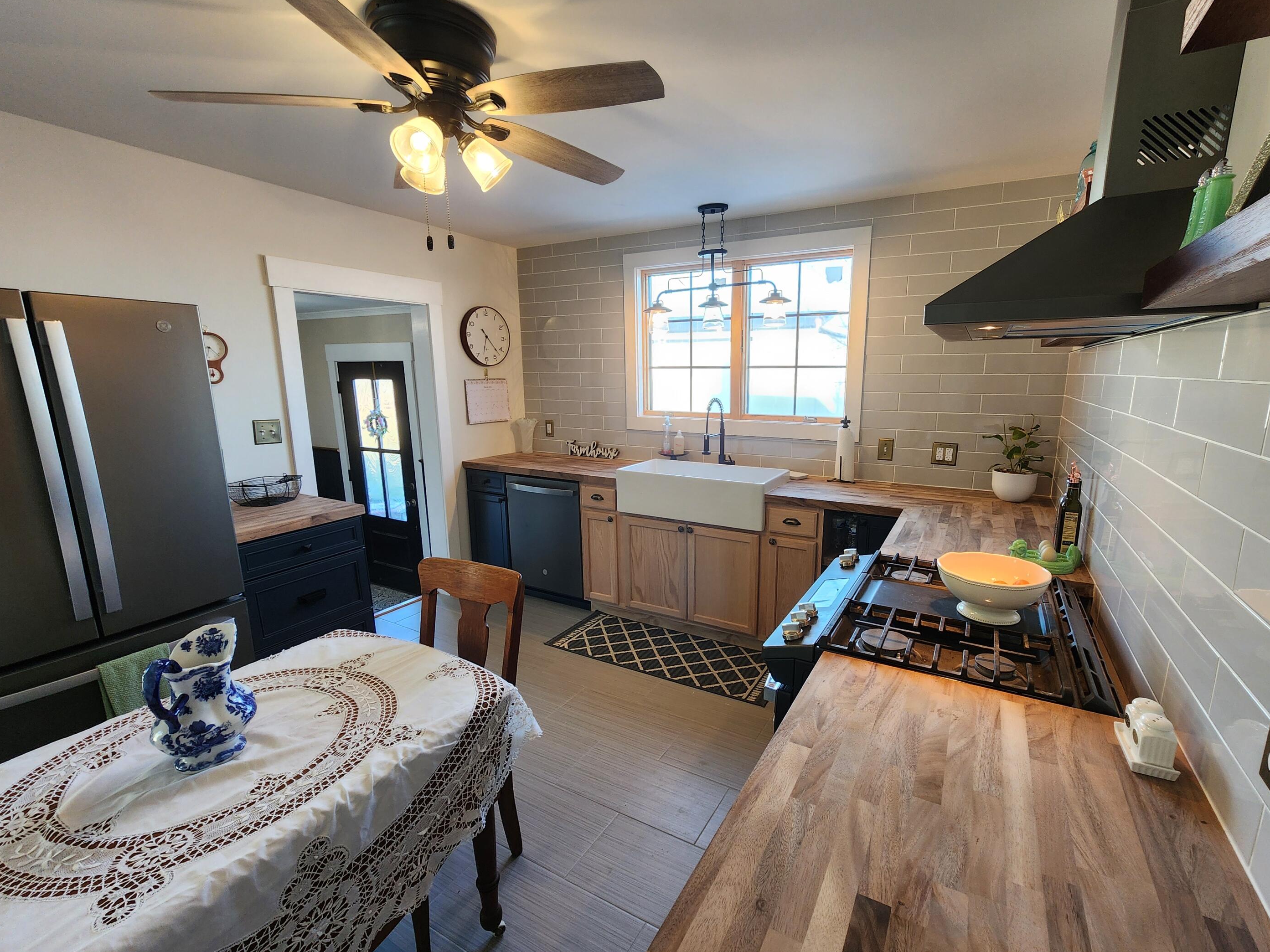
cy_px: 487
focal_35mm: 14
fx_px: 514
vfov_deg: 85.7
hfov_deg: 101.9
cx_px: 681
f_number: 2.2
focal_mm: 2.2
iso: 160
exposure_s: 1/60
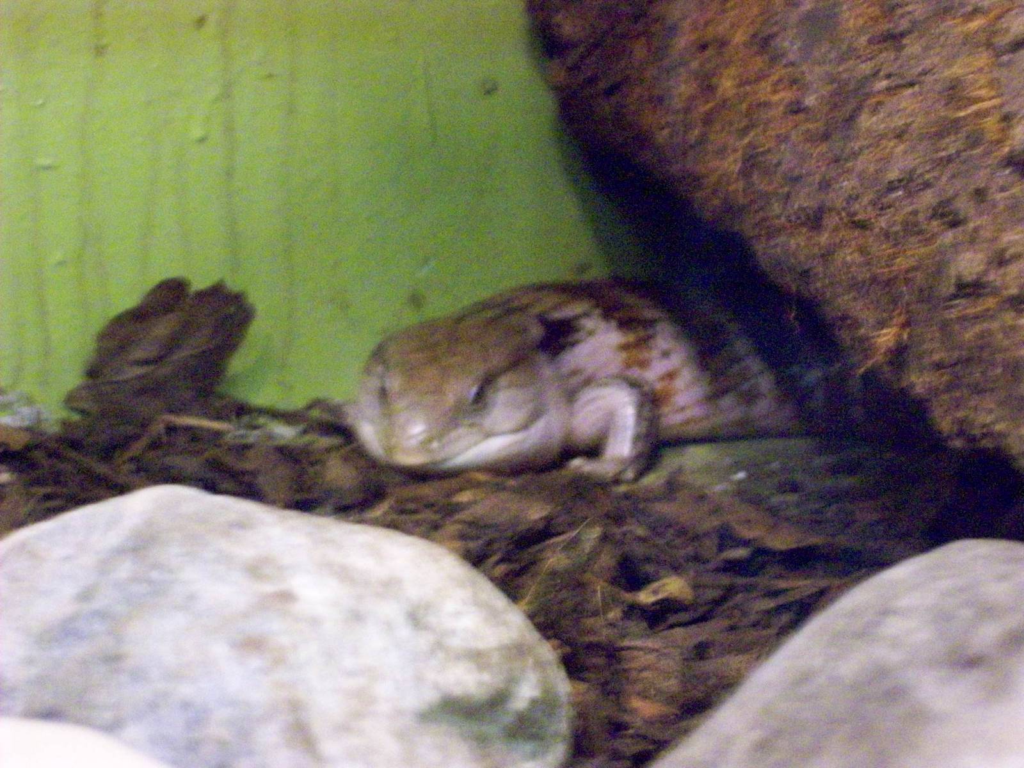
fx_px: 2574
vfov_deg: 17.0
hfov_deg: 22.5
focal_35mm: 87
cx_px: 512
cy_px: 384
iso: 800
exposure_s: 1/15.6
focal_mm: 14.3
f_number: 4.3
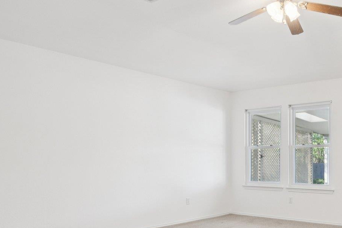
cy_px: 150
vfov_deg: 38.5
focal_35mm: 34
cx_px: 307
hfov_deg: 49.7
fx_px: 323
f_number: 8
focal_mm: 10
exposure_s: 1/5
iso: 400
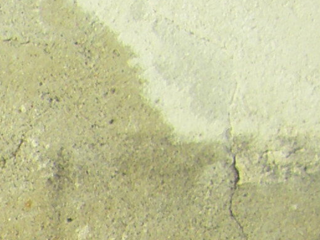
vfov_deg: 6.0
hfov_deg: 7.6
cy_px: 538
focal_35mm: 241
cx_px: -460
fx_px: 2227
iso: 64
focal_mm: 6.3
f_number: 7
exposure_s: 1/250
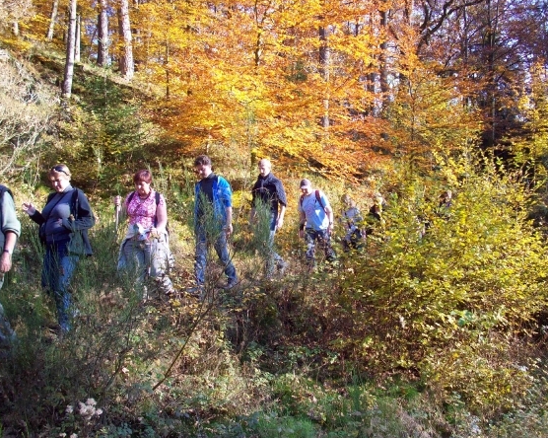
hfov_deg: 46.9
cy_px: 219
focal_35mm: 39
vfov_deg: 38.2
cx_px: 290
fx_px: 632
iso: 80
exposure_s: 1/115
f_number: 2.8
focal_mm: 6.2
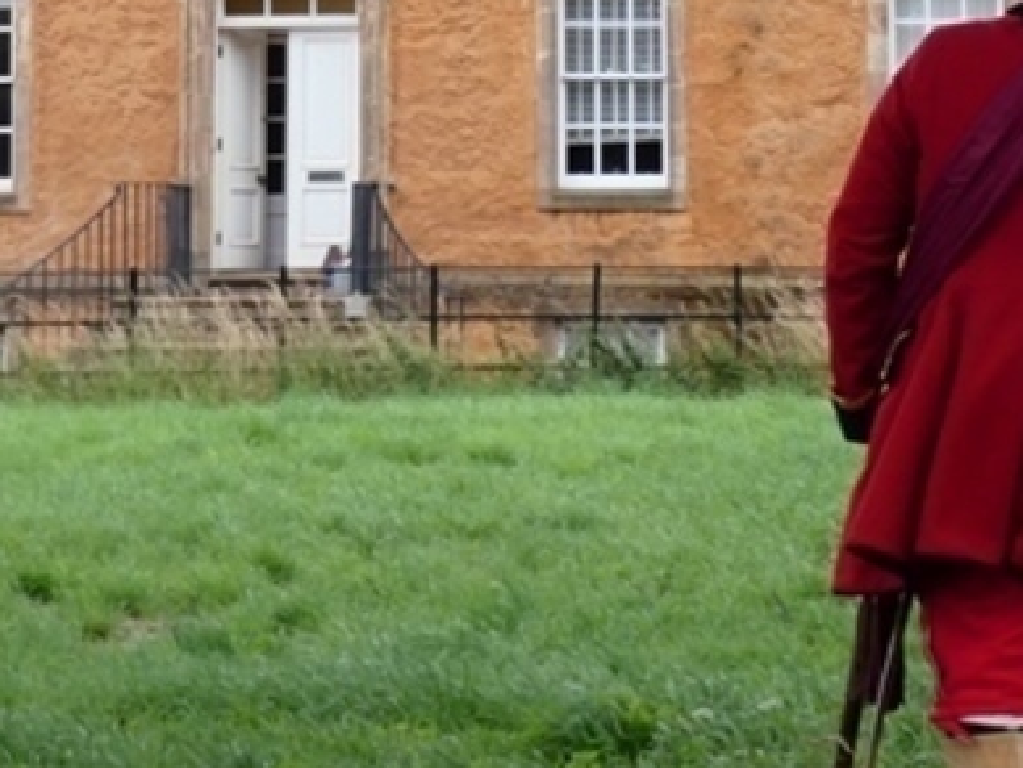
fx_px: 7627
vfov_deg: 5.7
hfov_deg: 7.7
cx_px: 502
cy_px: -218
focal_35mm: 258
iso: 80
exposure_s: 1/100
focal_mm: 17.5
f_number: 4.8
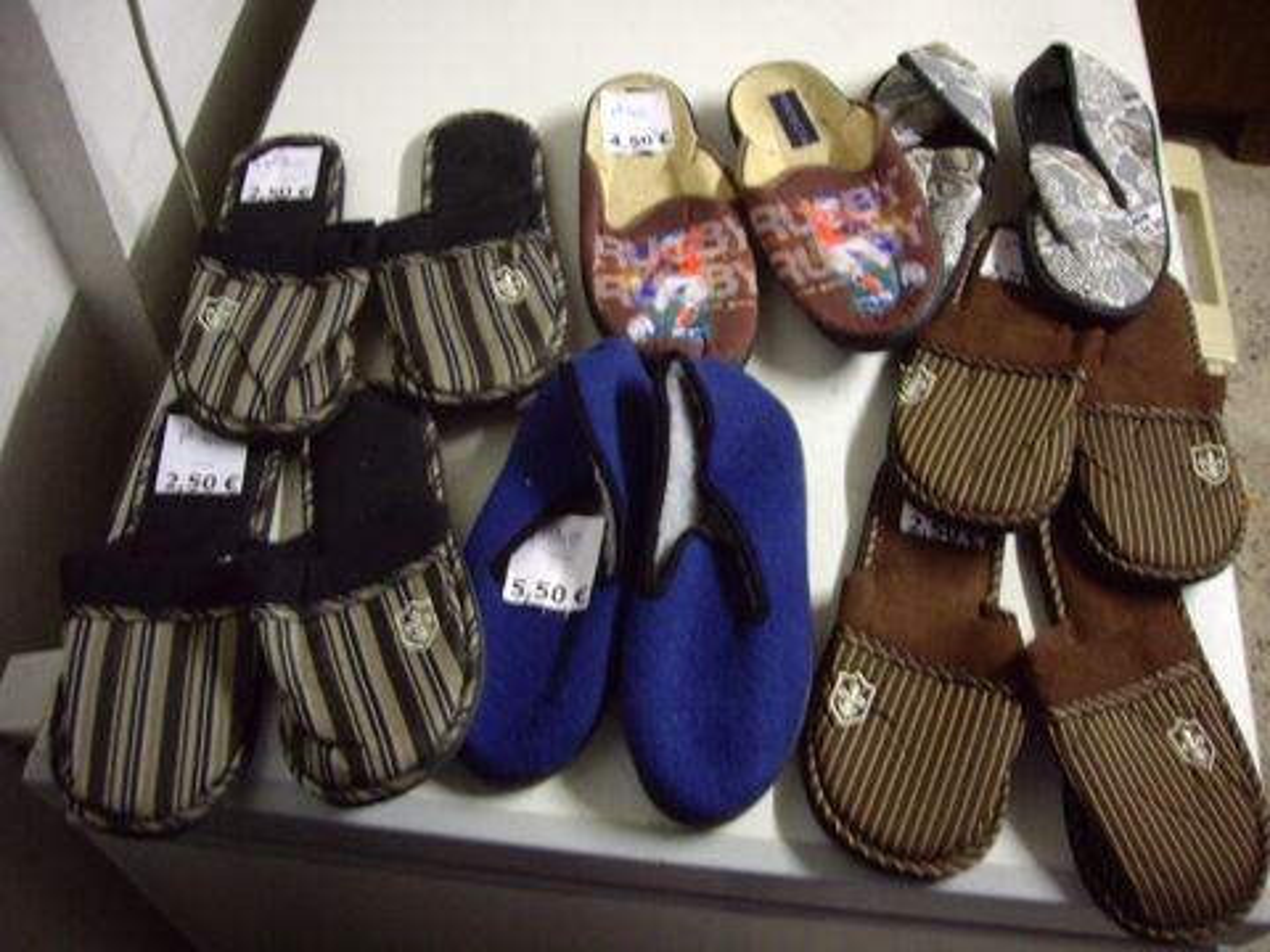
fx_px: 1394
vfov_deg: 37.7
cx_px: 635
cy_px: 476
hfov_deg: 49.0
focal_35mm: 38
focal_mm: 6.2
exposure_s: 1/6
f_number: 2.7
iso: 200
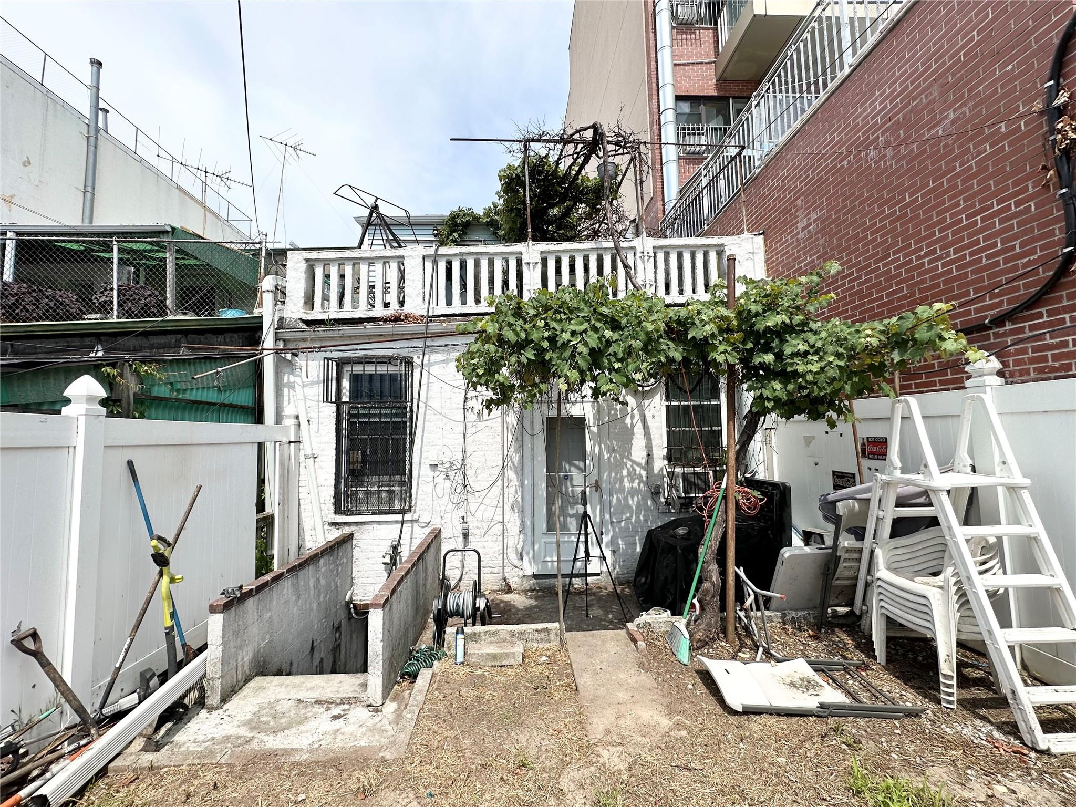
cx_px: 538
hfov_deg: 102.1
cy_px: 404
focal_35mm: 14
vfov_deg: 85.7
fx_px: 435
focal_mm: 2.22
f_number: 2.2
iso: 50
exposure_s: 1/2020
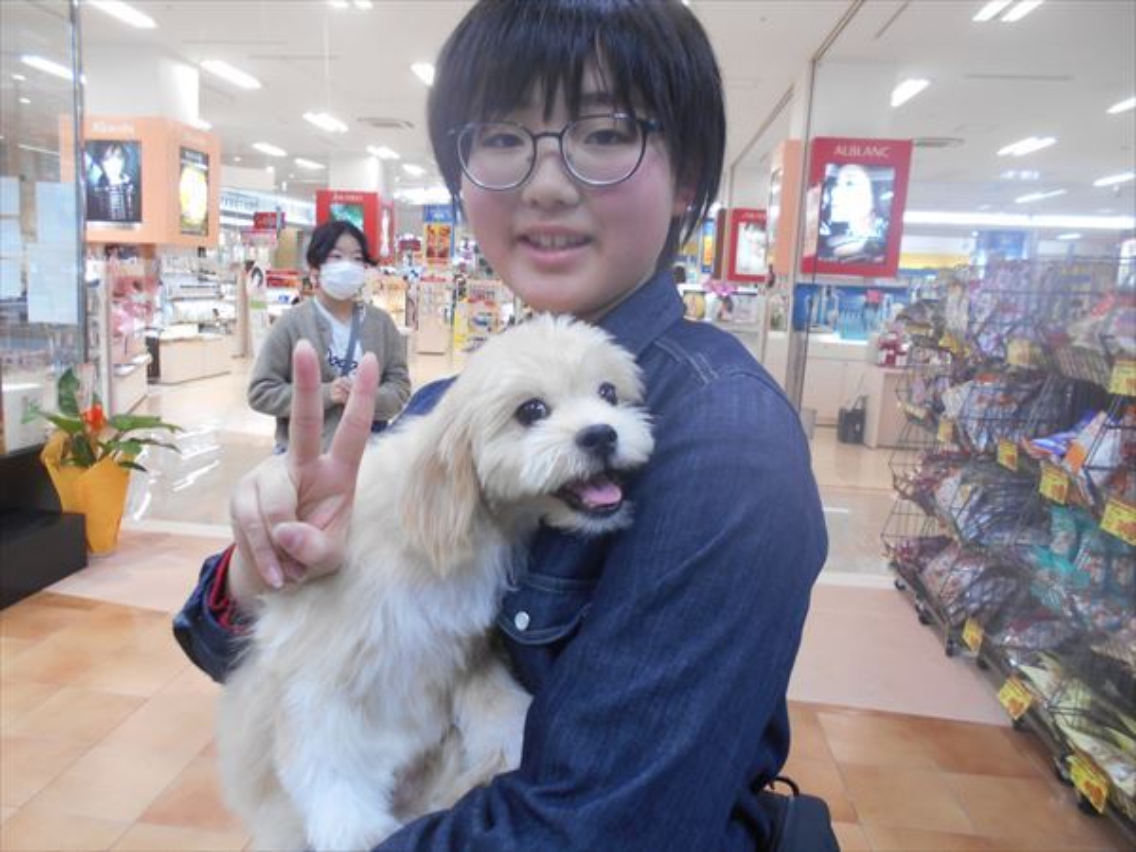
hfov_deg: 67.3
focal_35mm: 26
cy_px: 426
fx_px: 853
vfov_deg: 53.1
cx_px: 568
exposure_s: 1/30
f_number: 3.2
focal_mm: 4.6
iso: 200
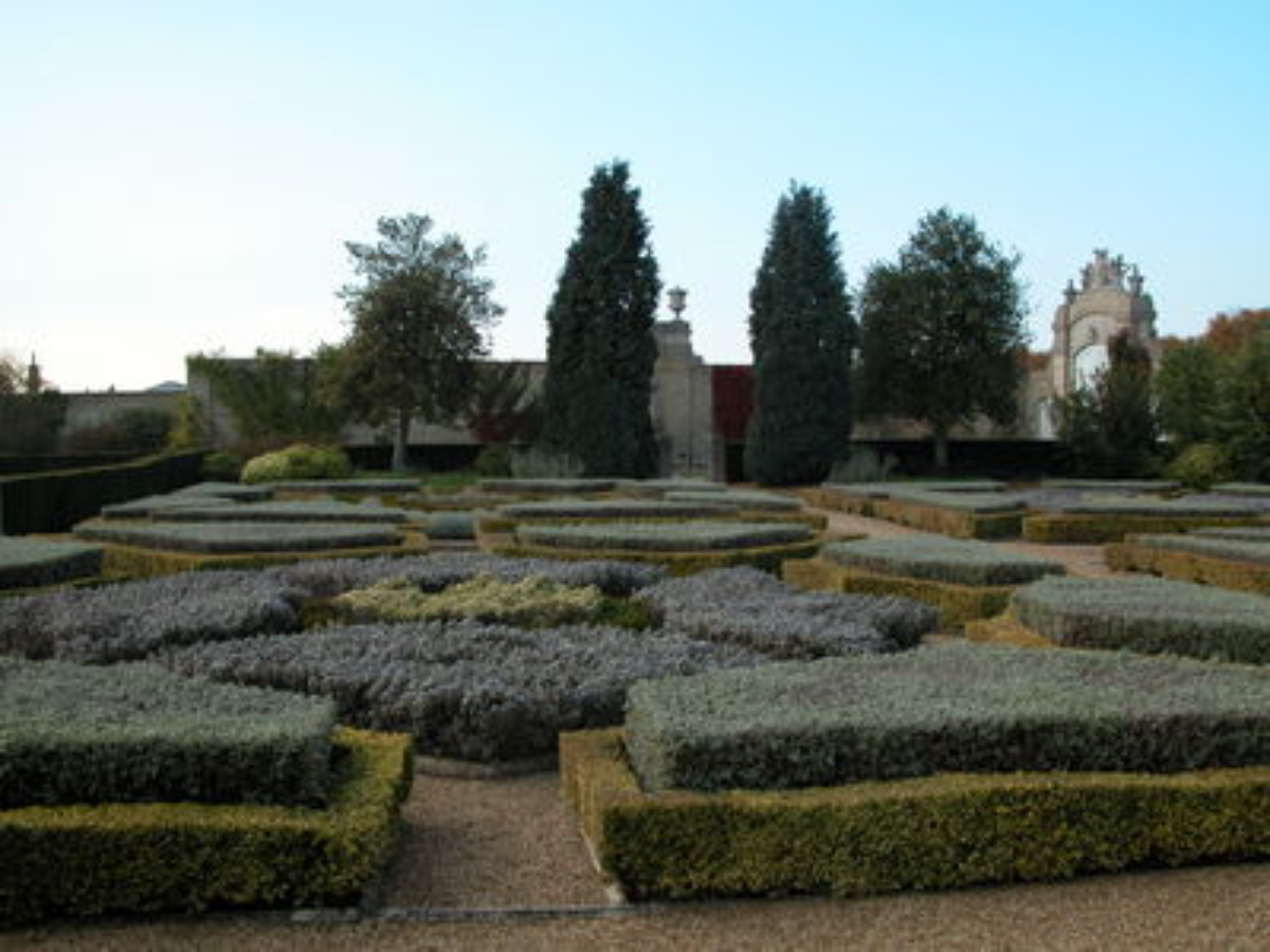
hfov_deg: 52.6
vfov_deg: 40.7
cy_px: 476
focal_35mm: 35
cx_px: 635
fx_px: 1284
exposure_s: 1/161
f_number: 5
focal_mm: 8.9
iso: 100
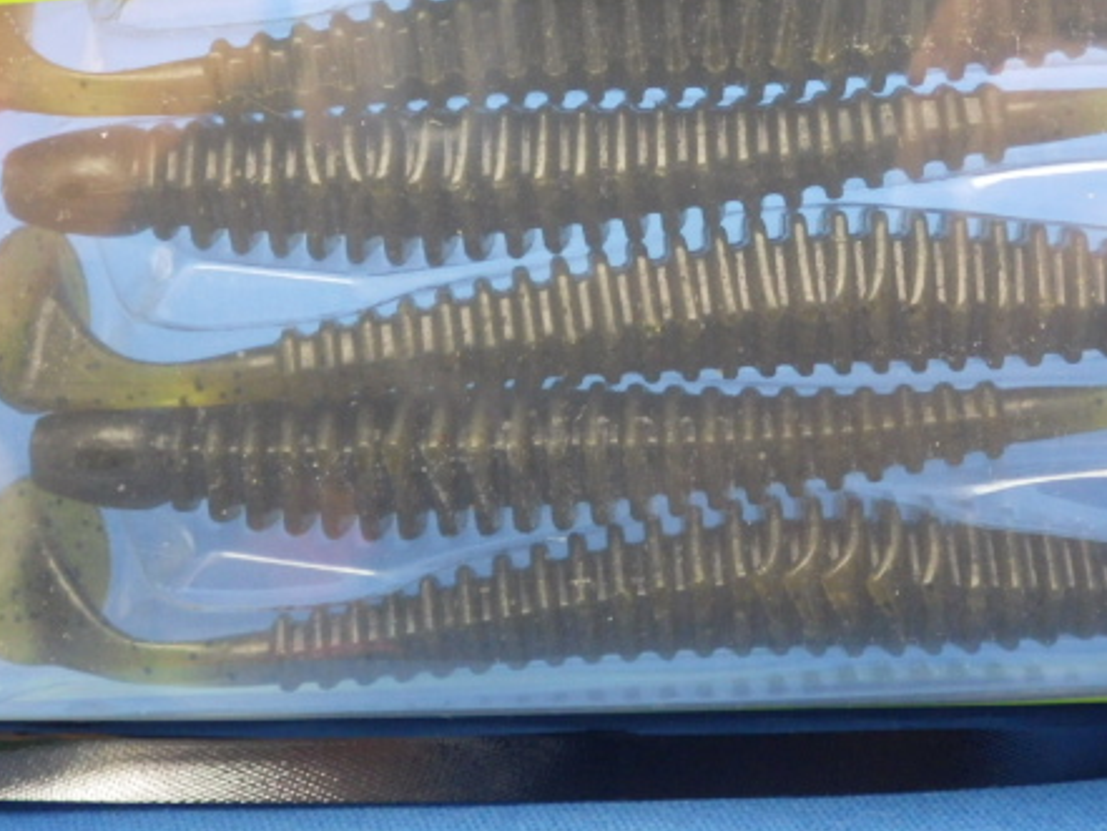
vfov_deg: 31.9
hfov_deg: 42.0
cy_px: 259
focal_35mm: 45
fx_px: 1439
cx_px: 615
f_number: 2.3
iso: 640
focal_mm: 5.5
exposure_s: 1/45
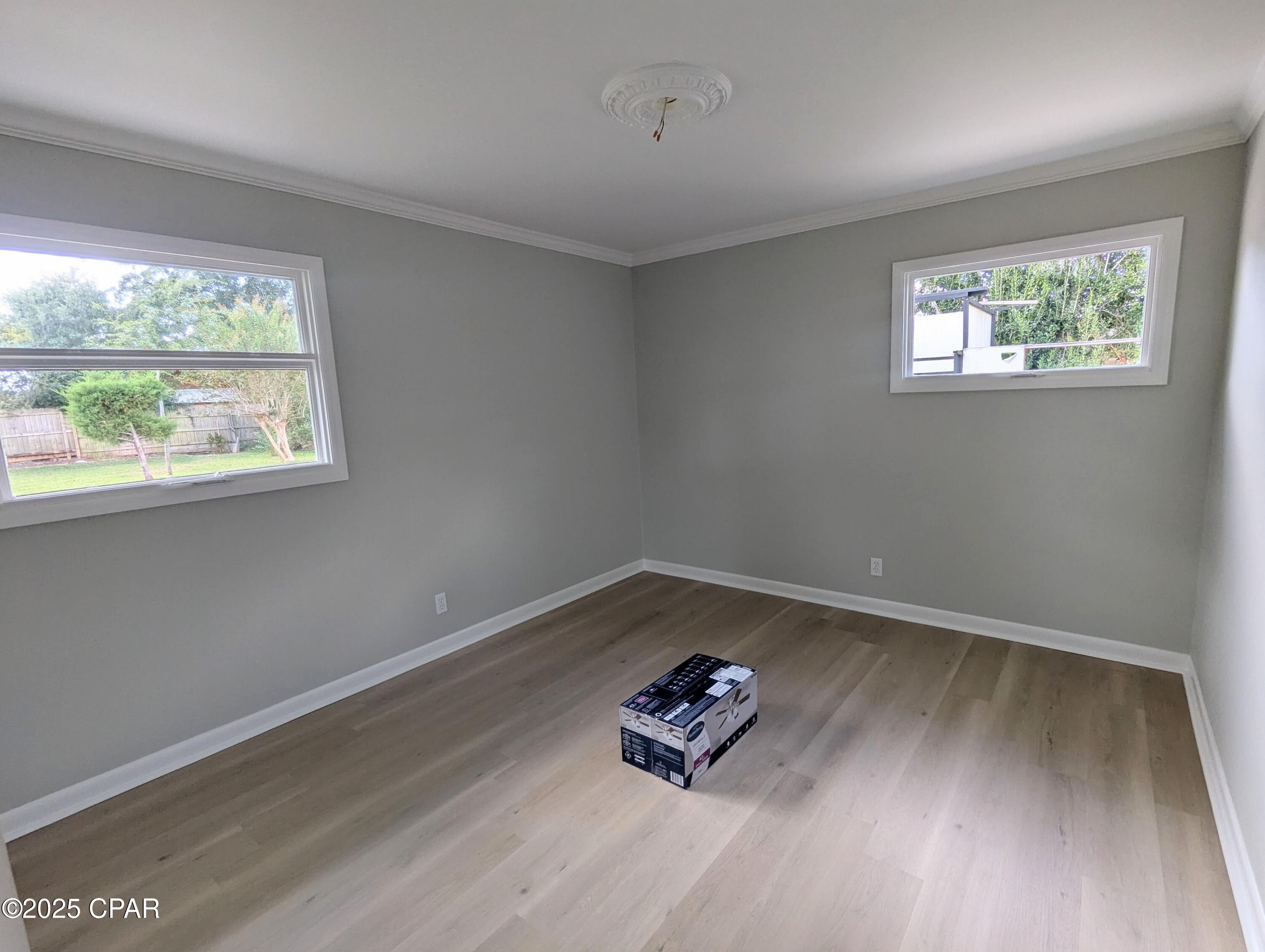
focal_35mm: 16
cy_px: 476
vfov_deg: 78.2
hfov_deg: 94.4
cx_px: 632
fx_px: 585
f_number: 2.2
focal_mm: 2.35
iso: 43
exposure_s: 1/97
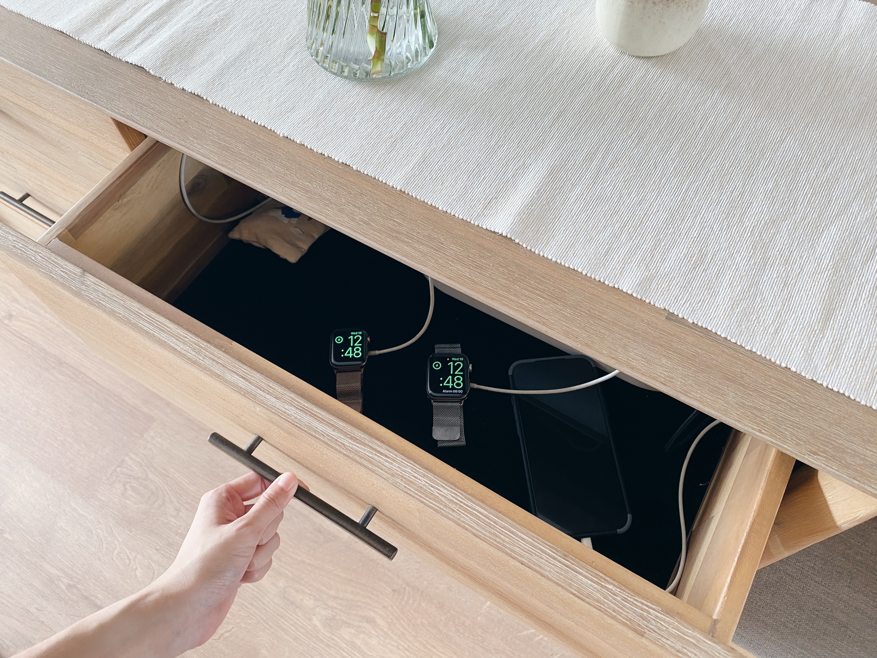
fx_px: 659
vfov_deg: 53.1
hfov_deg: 67.3
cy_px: 329
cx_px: 438
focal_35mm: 26
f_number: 1.8
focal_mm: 4.25
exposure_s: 1/50
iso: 64
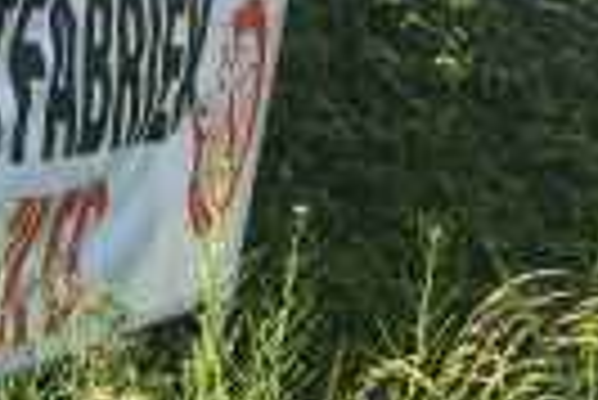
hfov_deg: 15.4
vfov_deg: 12.1
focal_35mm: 113
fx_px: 1879
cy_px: 294
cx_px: -495
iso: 25
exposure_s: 1/732
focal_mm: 4.15
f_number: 2.2
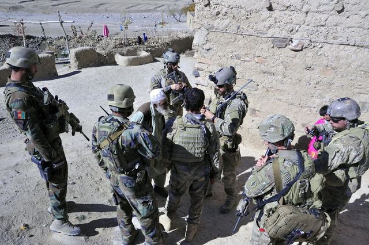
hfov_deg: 58.7
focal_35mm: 32
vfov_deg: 41.1
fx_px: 328
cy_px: 122
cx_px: 184
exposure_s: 1/1250
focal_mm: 32
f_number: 13
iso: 800
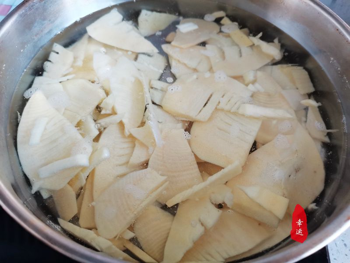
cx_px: 175
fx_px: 263
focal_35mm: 26
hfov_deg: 67.3
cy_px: 132
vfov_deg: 53.1
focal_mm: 5.58
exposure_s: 1/33.3
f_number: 1.8
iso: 320
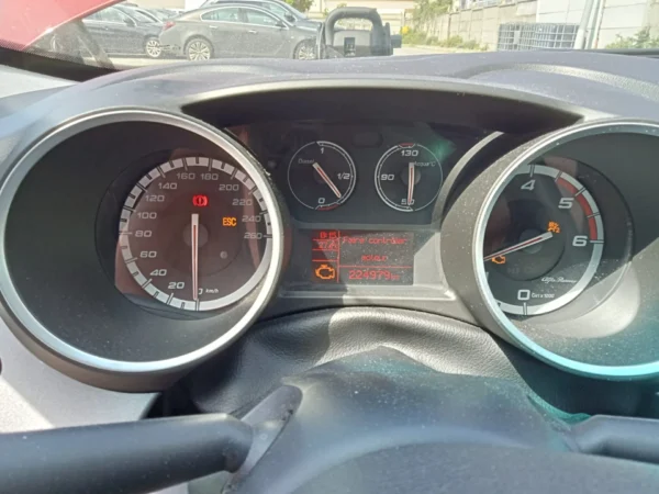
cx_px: 330
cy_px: 247
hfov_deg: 63.4
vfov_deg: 49.7
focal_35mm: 28
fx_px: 533
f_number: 2.2
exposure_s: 1/100
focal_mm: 3.46
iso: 128
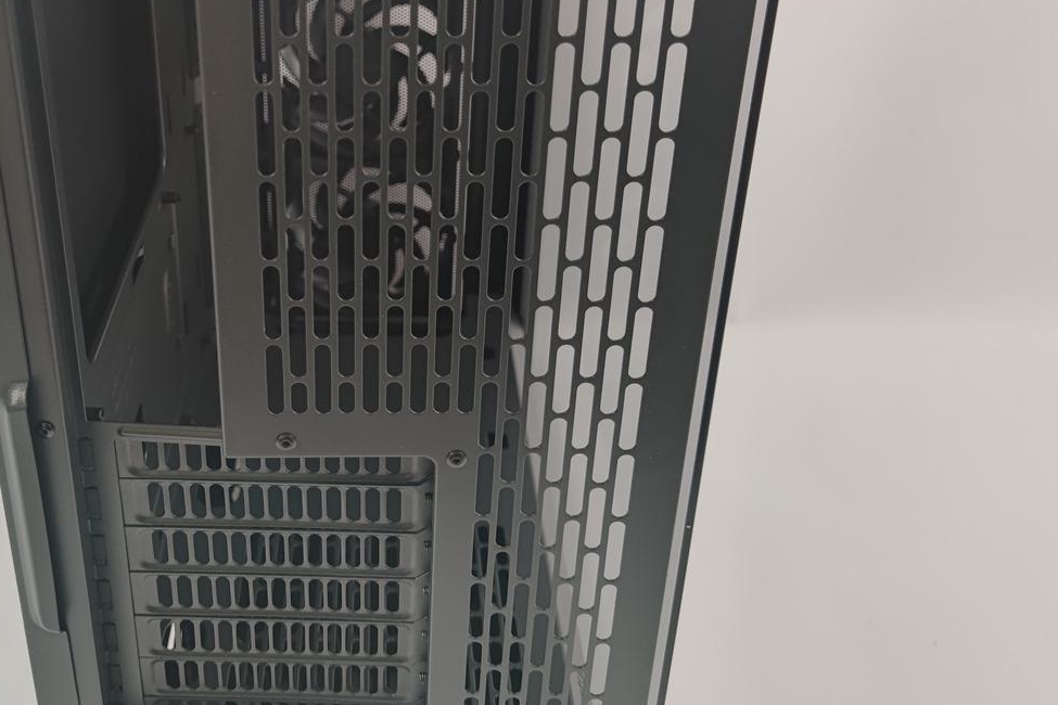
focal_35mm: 40
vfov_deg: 32.8
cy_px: 182
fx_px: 1175
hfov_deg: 47.7
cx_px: 352
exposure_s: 1/100
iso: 57
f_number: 1.85
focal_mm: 6.78
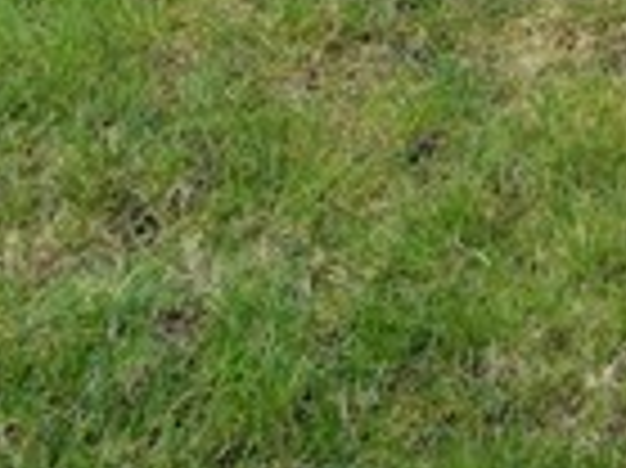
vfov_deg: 9.4
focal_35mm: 105
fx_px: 1897
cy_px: -1105
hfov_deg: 16.1
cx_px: 1097
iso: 400
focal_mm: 14
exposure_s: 1/400
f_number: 8
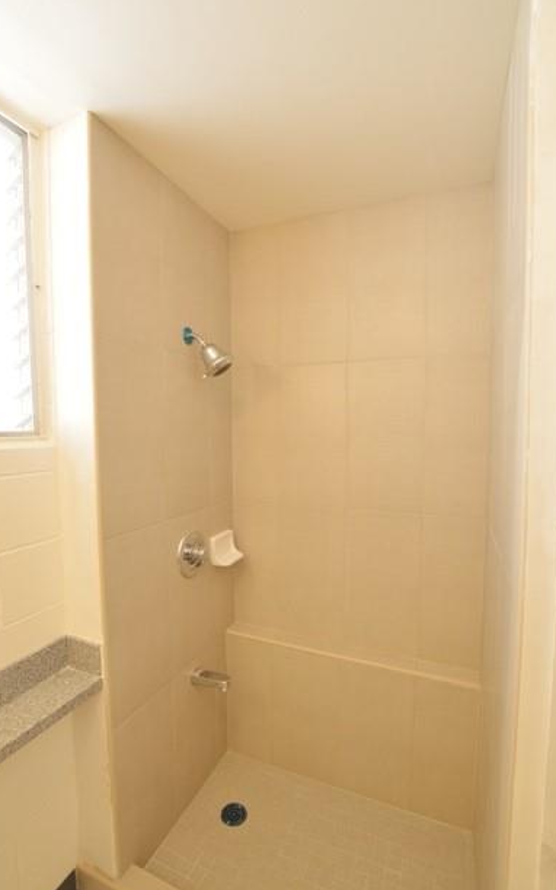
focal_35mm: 16
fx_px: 388
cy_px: 460
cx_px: 269
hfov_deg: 71.2
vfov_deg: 97.8
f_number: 4
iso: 400
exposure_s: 1/60
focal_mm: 10
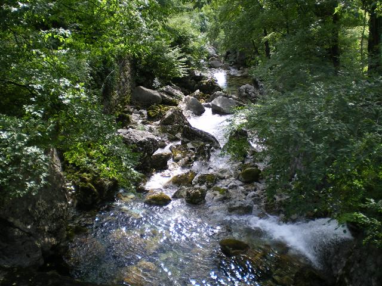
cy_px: 143
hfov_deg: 49.0
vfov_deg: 37.7
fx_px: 419
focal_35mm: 38
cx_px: 191
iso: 64
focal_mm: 6.3
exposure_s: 1/100
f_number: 3.1
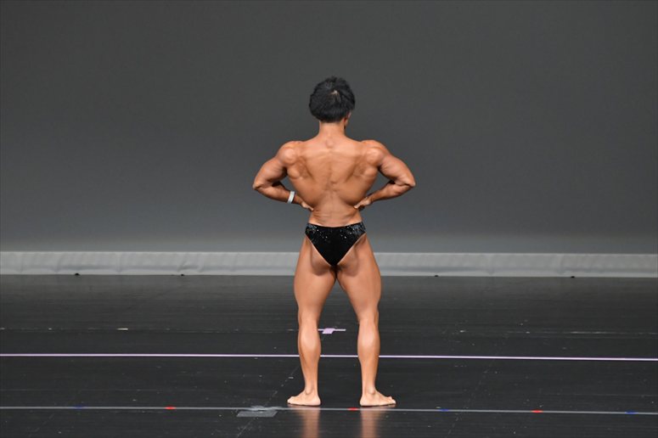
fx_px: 5755
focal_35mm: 315
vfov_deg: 4.4
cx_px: 329
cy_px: 219
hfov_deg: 6.5
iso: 4000
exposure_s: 1/400
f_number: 5.6
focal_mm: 210
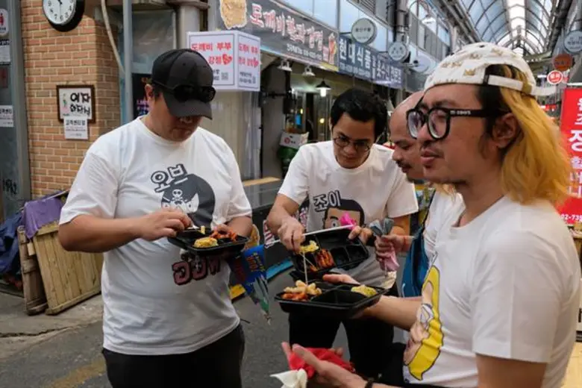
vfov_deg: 41.1
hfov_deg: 58.7
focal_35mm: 32
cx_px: 291
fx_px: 517
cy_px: 194
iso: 400
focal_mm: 21.1
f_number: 4
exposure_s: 1/100
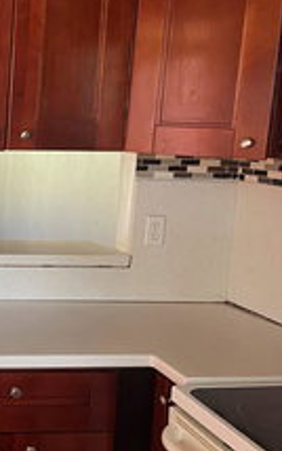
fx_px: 675
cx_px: -125
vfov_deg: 36.9
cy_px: 221
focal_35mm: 55
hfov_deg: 20.6
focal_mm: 4.2
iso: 125
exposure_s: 1/95
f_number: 1.6
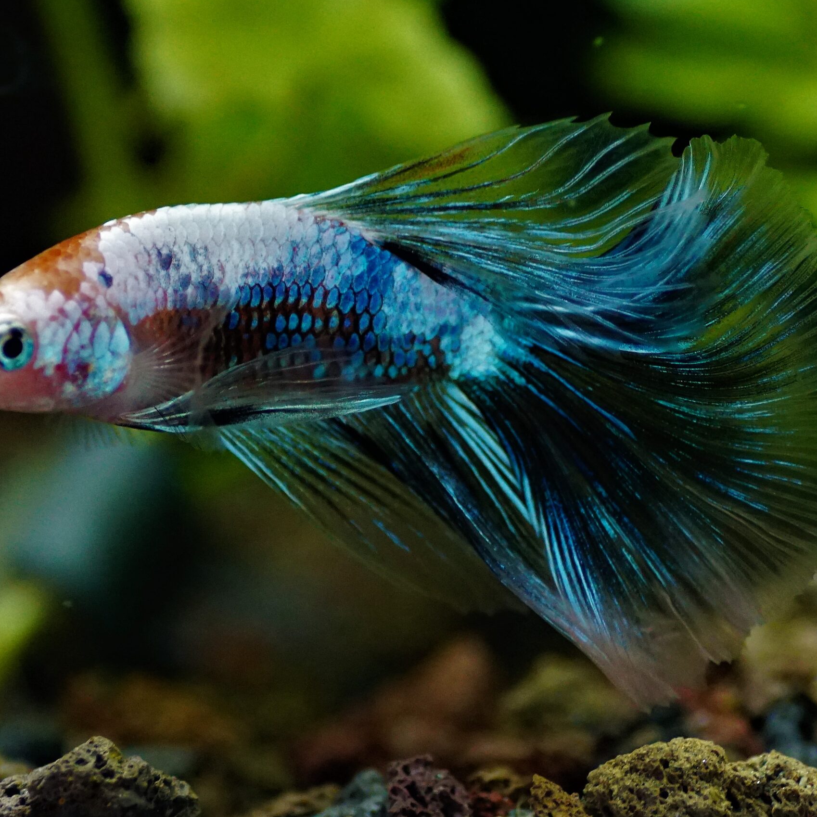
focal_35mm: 173
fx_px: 4620
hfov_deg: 10.1
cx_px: 416
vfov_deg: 10.1
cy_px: 407
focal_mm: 90
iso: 2500
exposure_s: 1/320
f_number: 2.8
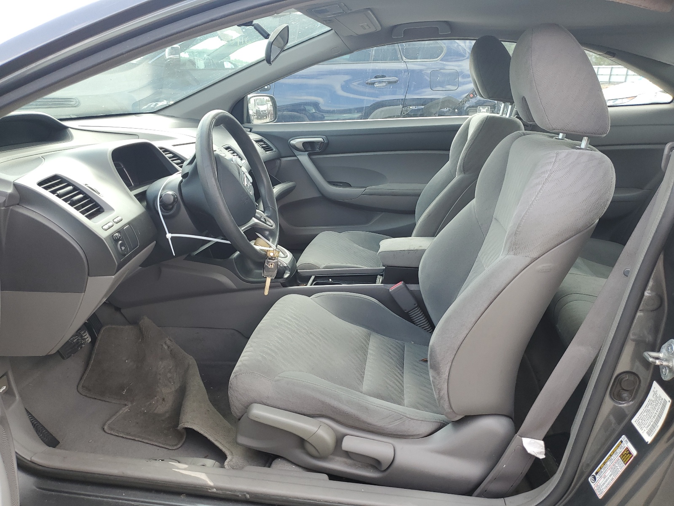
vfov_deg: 53.1
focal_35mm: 26
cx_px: 337
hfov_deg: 67.3
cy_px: 253
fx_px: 506
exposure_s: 1/270
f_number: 1.5
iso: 50
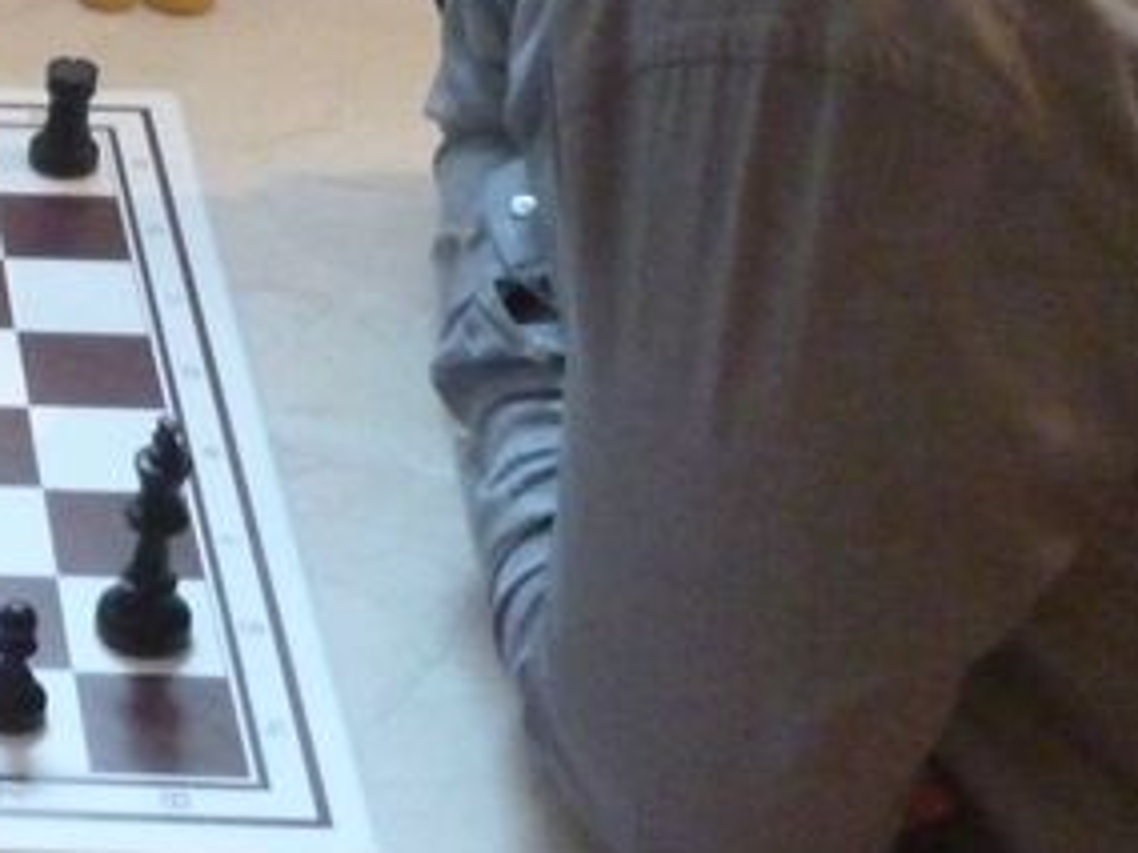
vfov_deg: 14.4
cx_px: -501
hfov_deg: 17.7
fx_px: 3320
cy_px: -28
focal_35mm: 101
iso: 800
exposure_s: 1/15
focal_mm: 5
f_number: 3.1
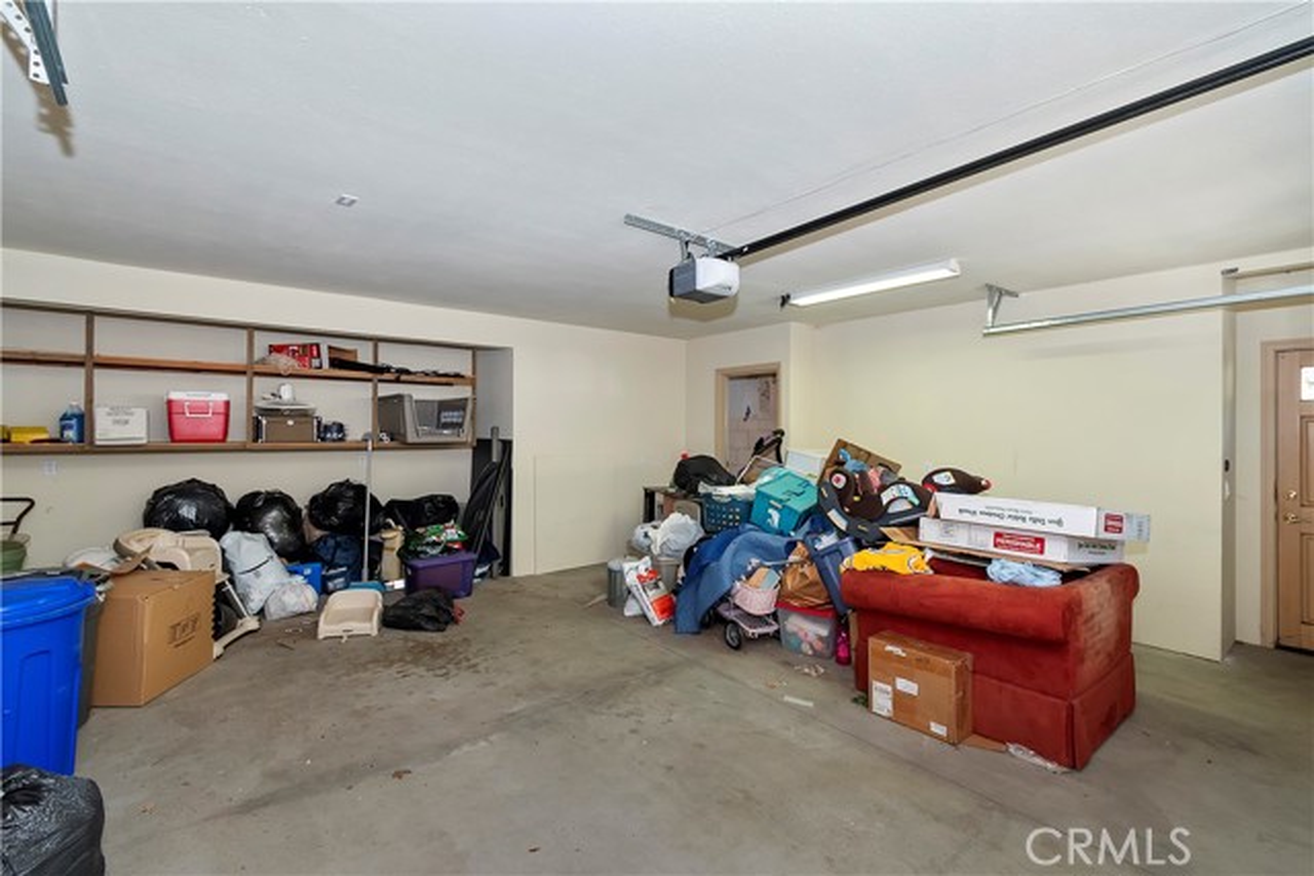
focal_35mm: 15
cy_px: 438
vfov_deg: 77.4
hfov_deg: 100.4
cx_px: 657
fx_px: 548
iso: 400
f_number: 8
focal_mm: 10
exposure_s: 1/30
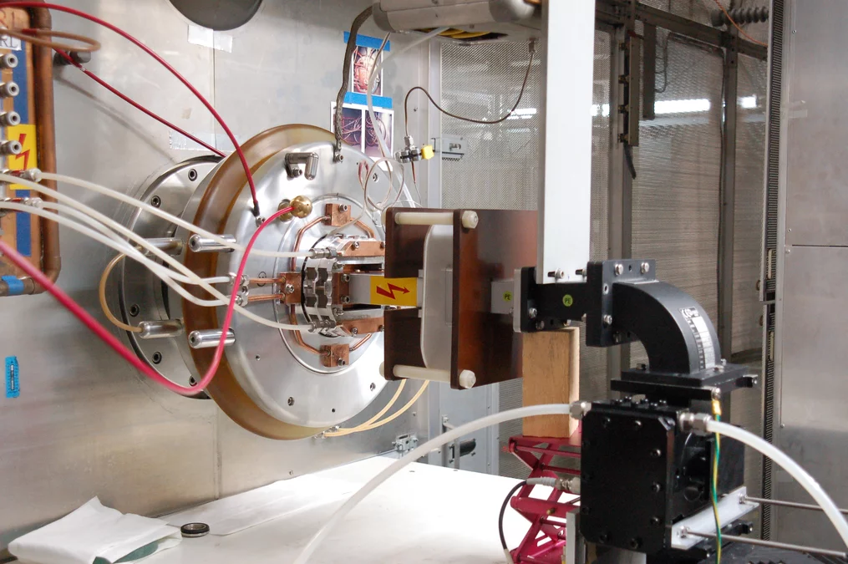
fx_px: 1200
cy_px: 282
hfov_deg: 38.9
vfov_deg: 26.4
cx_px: 424
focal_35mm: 51
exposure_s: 1/30
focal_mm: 34
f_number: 4
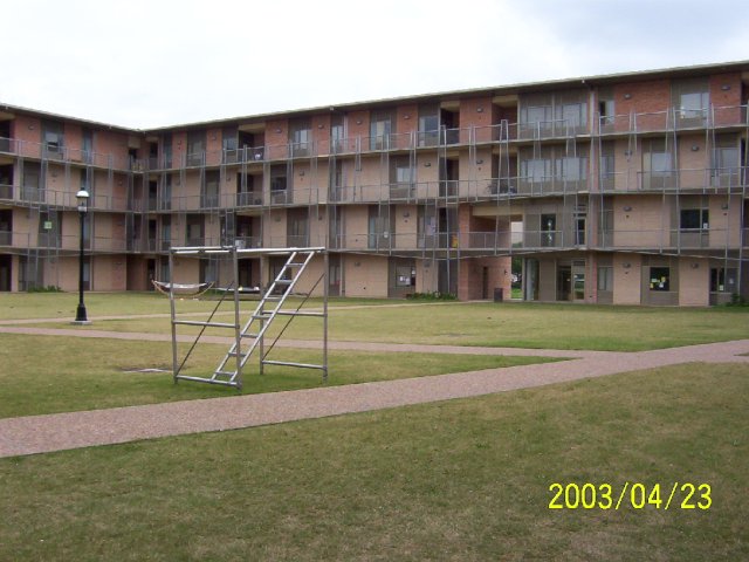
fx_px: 779
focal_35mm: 36
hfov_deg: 51.4
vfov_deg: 39.7
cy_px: 281
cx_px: 374
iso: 100
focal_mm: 5.54
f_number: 5.24
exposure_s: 1/505
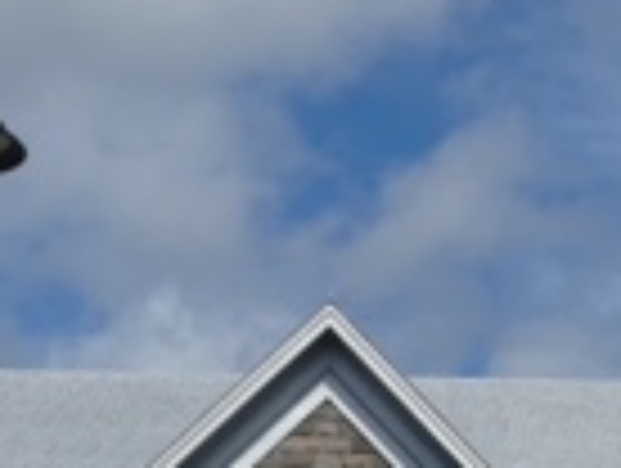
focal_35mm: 208
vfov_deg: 7.2
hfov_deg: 9.0
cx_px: 1170
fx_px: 3738
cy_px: 292
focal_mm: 8.1
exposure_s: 1/1600
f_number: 4.5
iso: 100
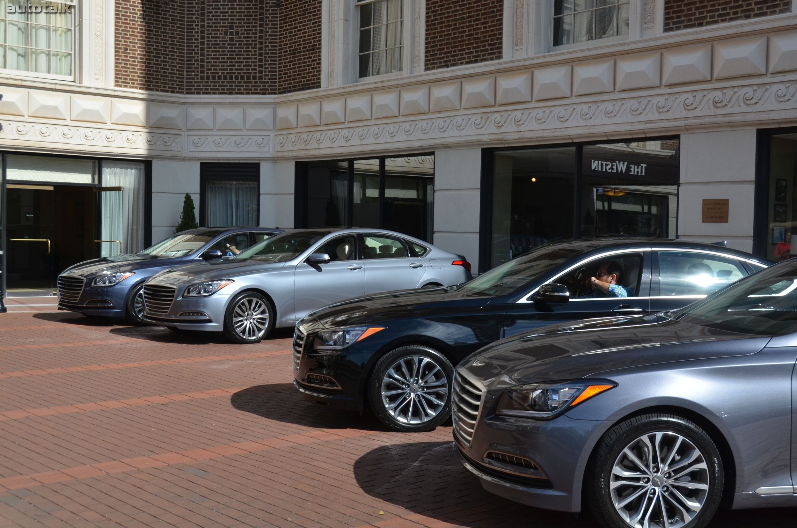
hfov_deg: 41.2
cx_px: 398
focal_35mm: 48
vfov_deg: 28.0
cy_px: 264
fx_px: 1060
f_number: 6.3
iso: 400
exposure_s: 1/1600
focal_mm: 32
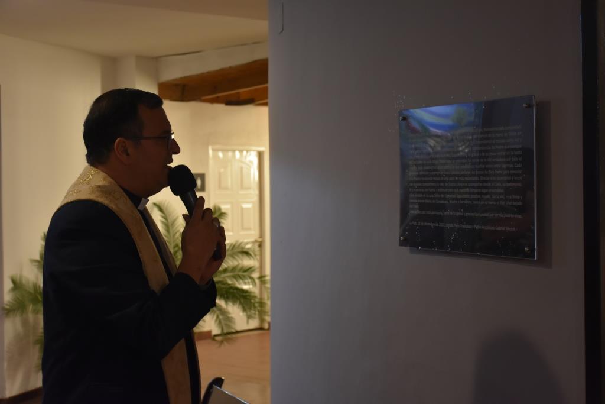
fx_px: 1008
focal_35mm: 60
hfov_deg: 33.4
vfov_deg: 22.6
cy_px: 202
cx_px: 302
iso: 1250
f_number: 4.5
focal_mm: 40
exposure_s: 1/15
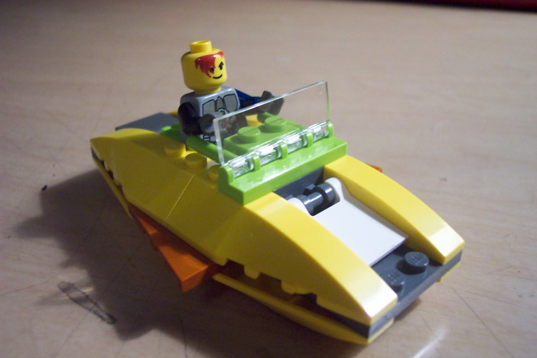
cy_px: 179
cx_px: 268
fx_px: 567
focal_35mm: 38
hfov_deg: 50.7
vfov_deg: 35.1
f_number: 2.8
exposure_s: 1/20
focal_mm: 8
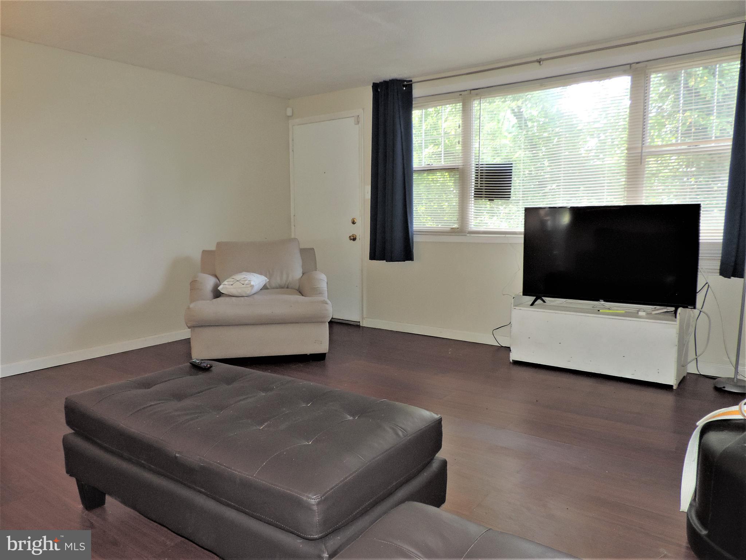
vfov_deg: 56.8
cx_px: 373
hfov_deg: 71.6
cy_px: 280
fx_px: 517
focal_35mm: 24
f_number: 3
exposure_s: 1/30
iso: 200
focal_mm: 4.3
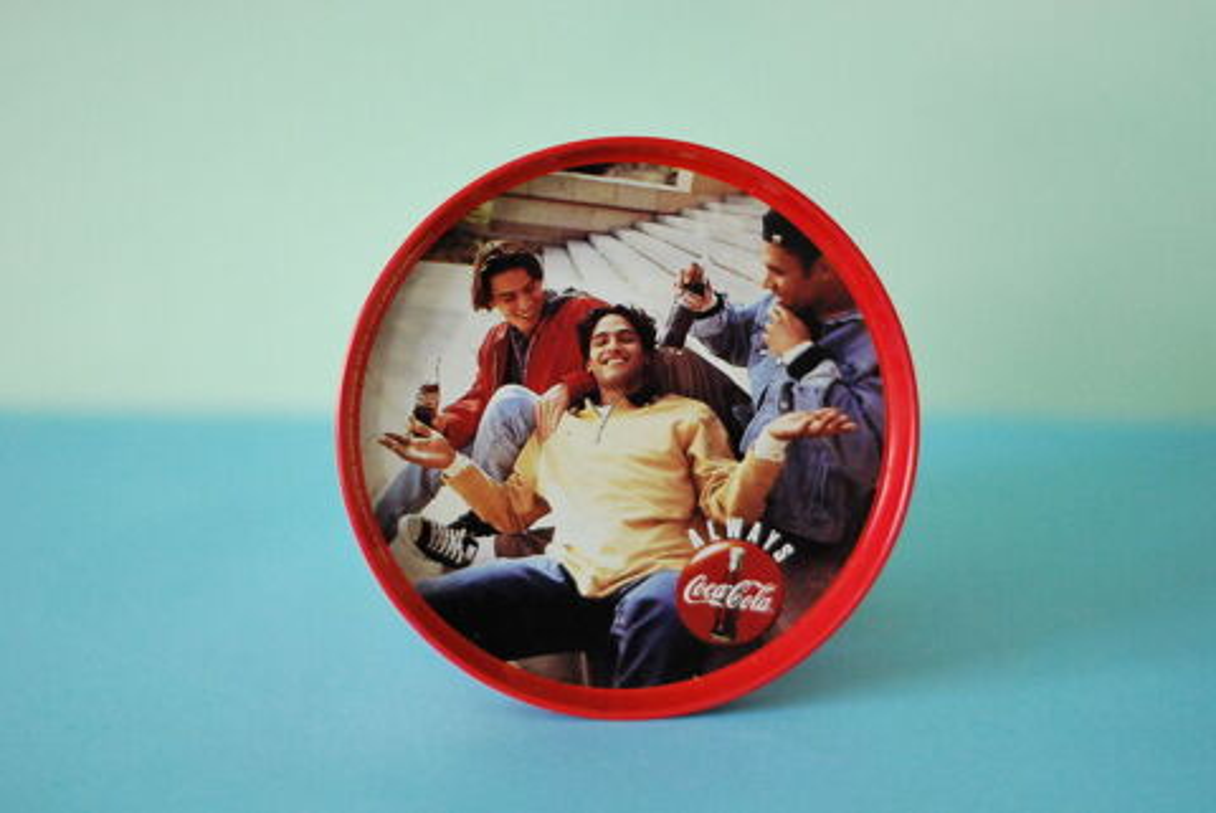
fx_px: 2536
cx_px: 608
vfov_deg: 18.2
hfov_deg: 27.0
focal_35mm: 75
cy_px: 406
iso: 1600
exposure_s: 1/2000
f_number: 1.8
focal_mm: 50
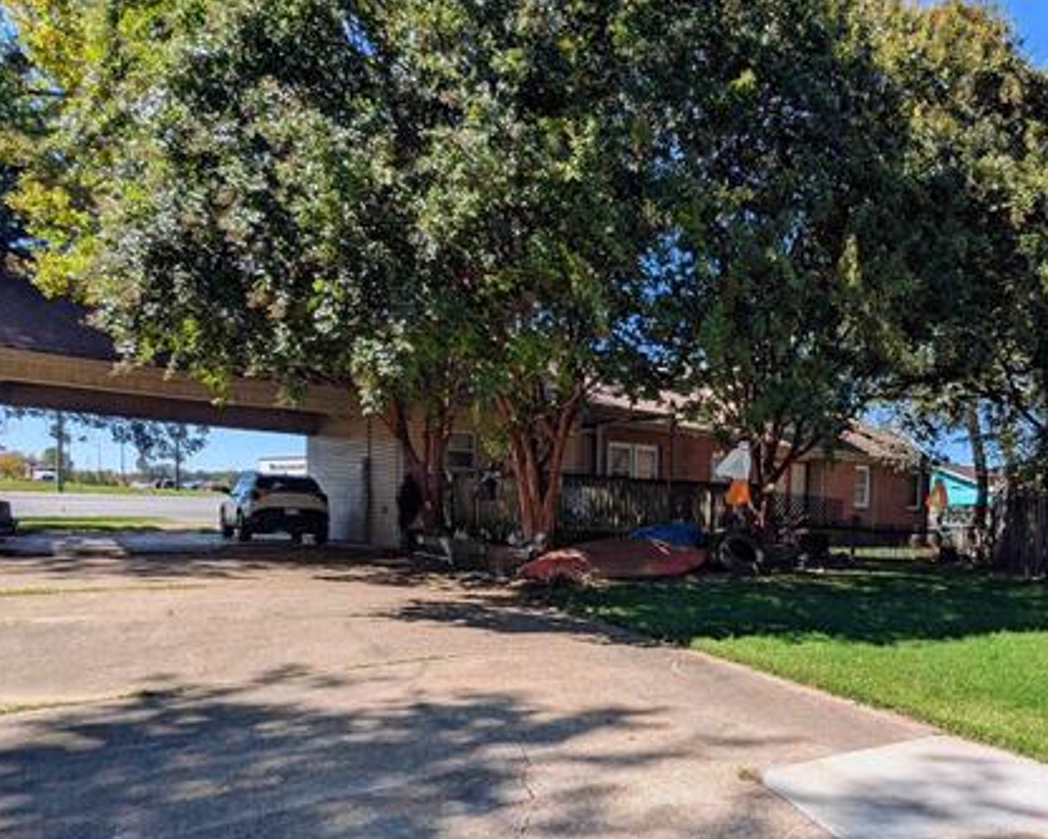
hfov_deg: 68.0
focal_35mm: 24
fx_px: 745
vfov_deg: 57.4
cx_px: 710
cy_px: 562
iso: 46
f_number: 2.2
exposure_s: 1/1256
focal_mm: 2.35
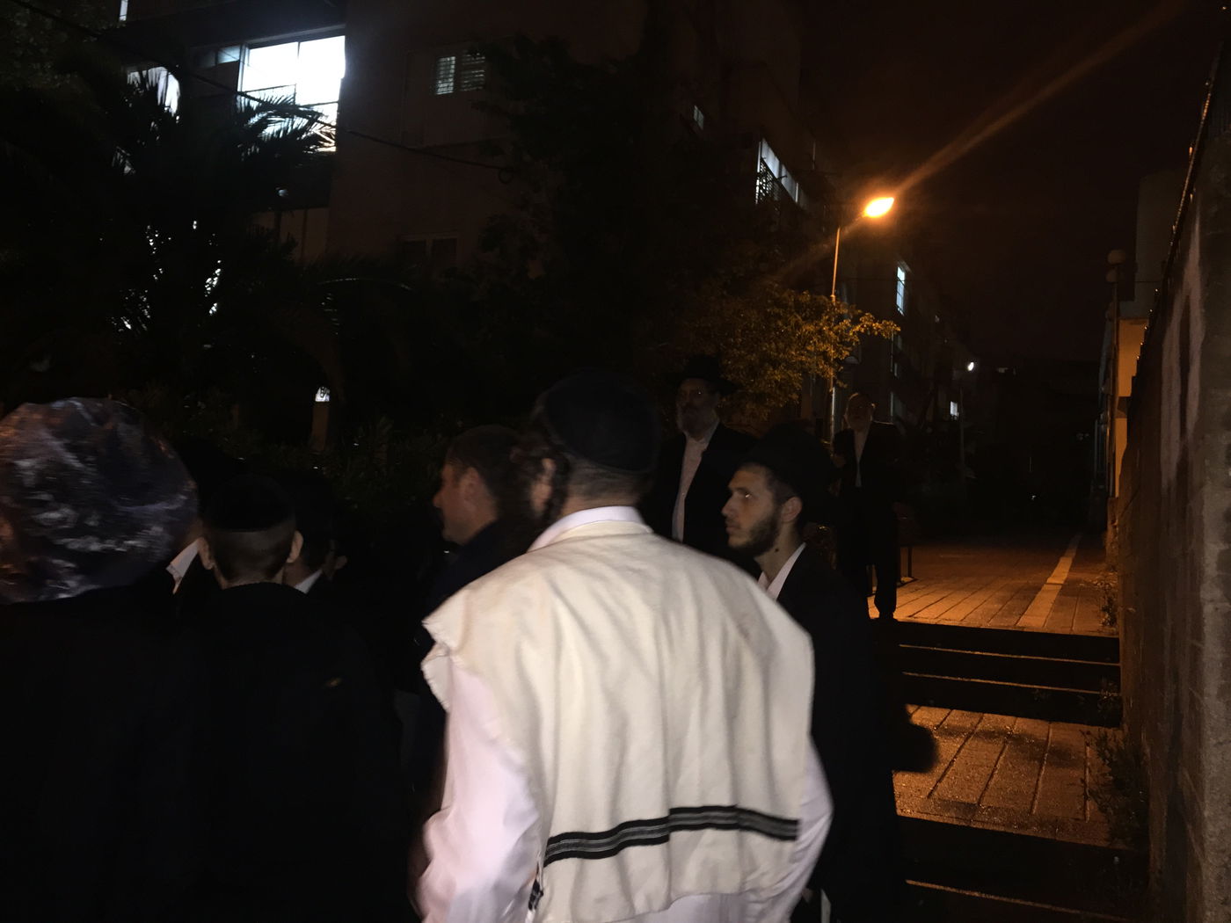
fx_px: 1031
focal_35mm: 29
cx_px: 616
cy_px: 462
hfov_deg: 61.7
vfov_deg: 48.2
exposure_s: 1/16
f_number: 2.2
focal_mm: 4.15
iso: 160
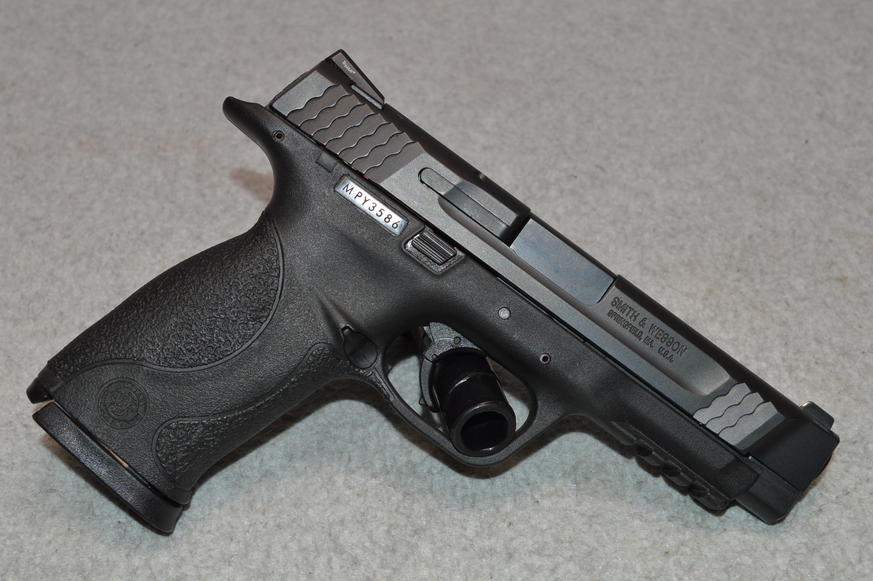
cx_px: 436
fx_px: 1272
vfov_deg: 25.7
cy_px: 290
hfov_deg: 37.9
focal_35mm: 52
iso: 200
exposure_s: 1/60
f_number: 8
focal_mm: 35
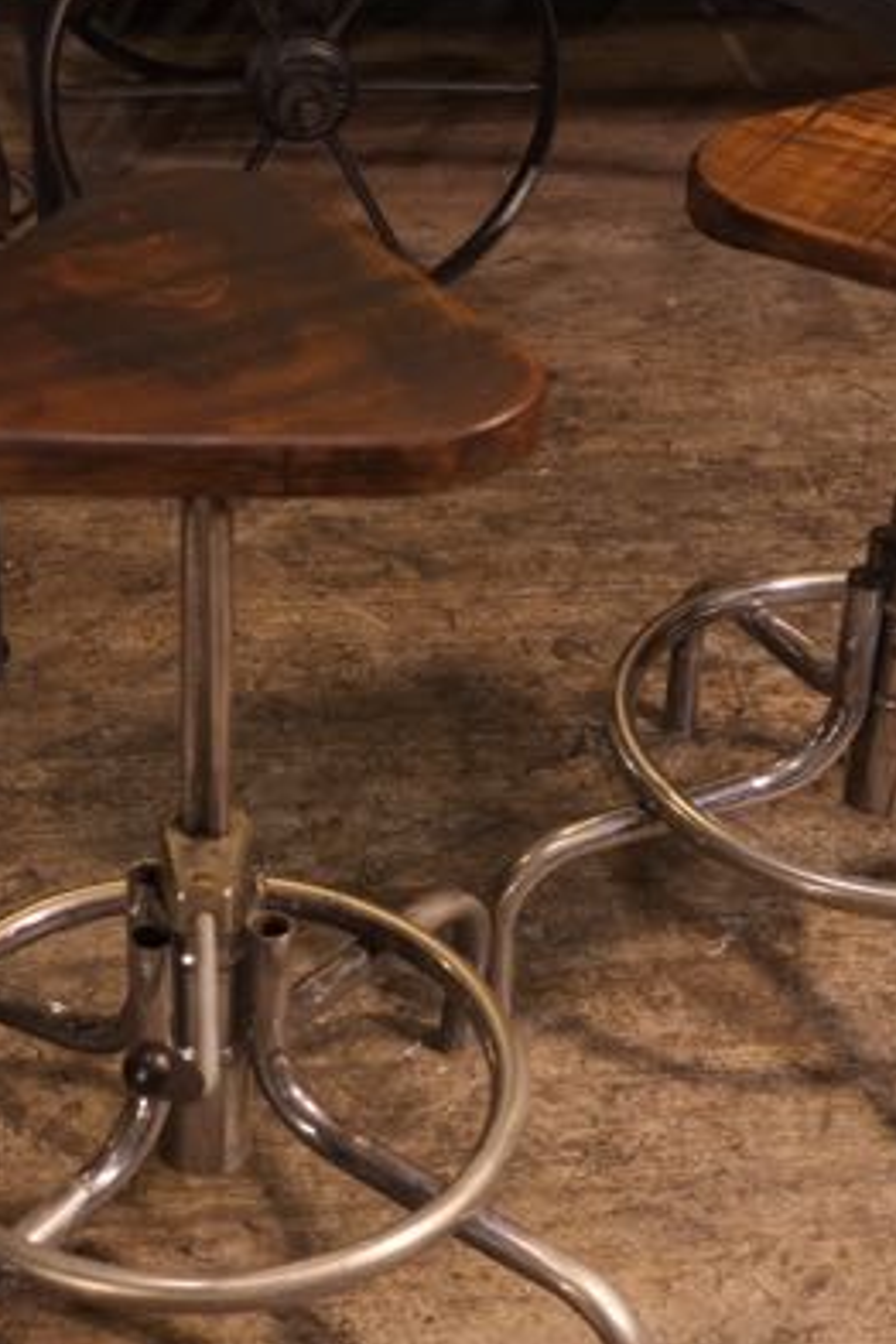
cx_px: 229
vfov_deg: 24.9
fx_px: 3024
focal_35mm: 81
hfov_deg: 16.8
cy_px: 951
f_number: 4.5
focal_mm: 35
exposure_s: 1/125
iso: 2500
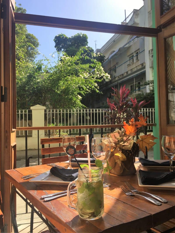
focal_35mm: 29
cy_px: 116
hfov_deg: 48.2
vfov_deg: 61.6
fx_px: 195
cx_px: 88
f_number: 2.2
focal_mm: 4.15
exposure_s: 1/938
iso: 25
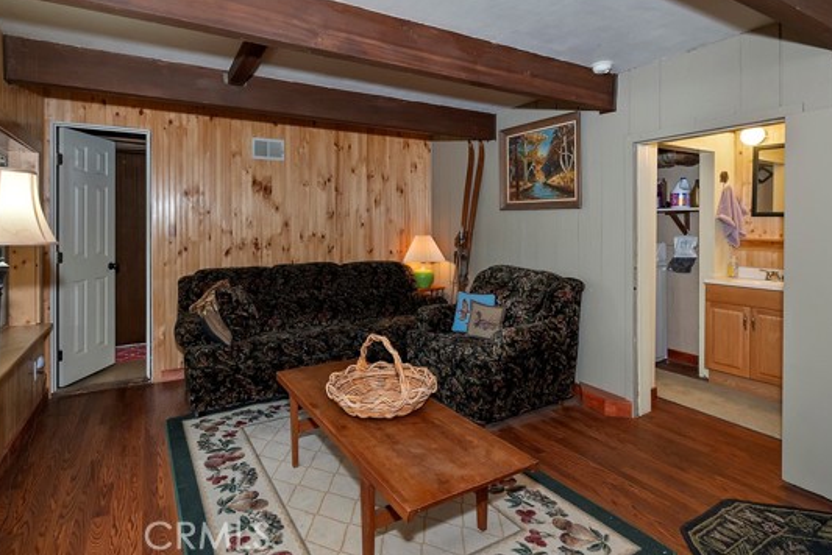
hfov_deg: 89.9
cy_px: 225
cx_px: 403
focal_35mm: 18
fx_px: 416
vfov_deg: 66.9
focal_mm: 10
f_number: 8
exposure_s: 1/30
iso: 400
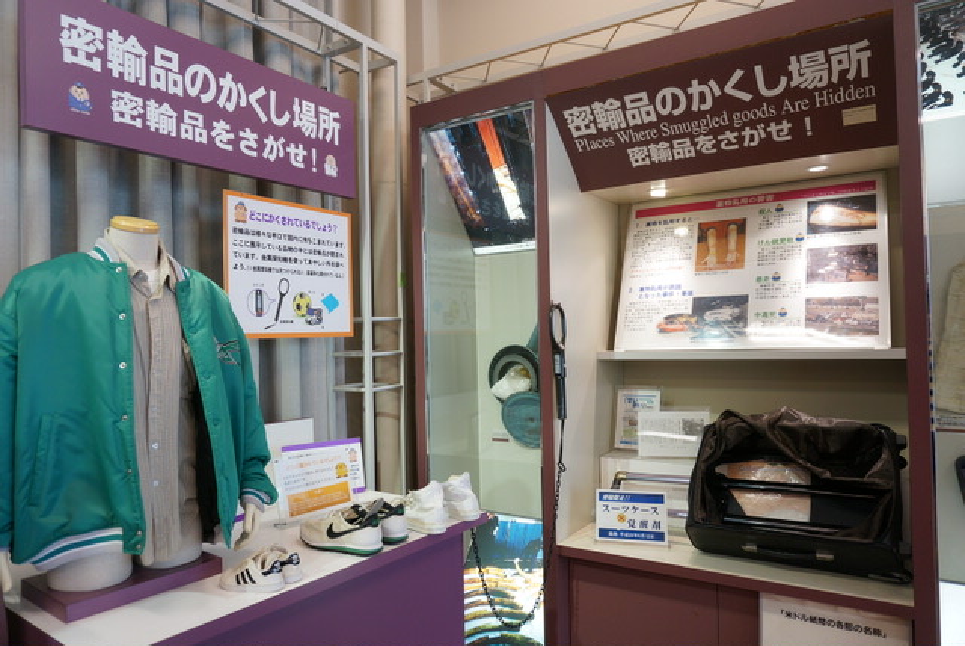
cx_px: 482
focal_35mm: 24
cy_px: 323
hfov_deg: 73.7
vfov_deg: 53.2
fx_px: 644
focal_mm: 16
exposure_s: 1/60
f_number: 4
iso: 320
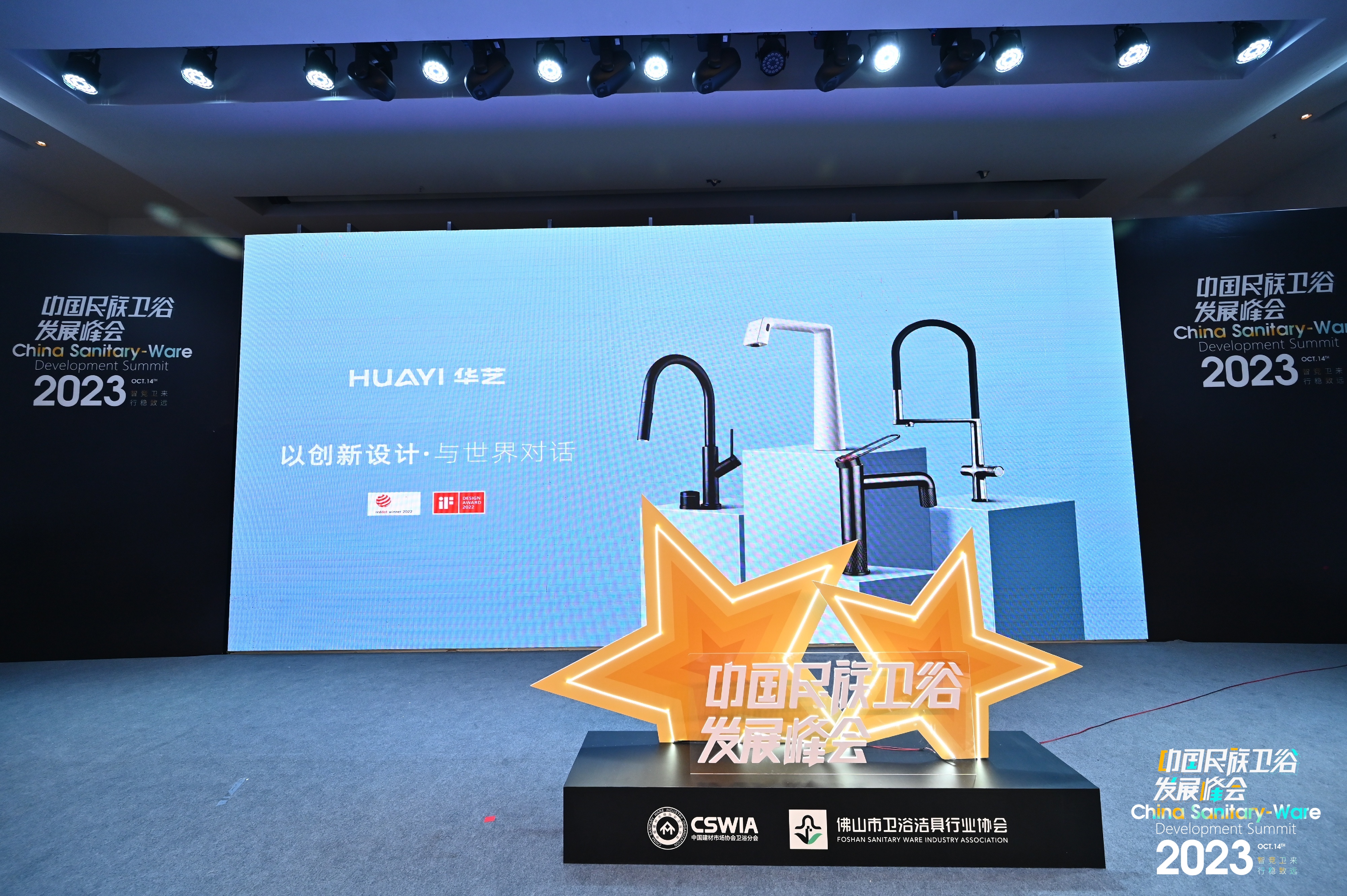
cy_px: 448
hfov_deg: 104.3
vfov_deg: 81.1
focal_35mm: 14
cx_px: 674
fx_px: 523
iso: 800
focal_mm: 14
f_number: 5
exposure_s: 1/200
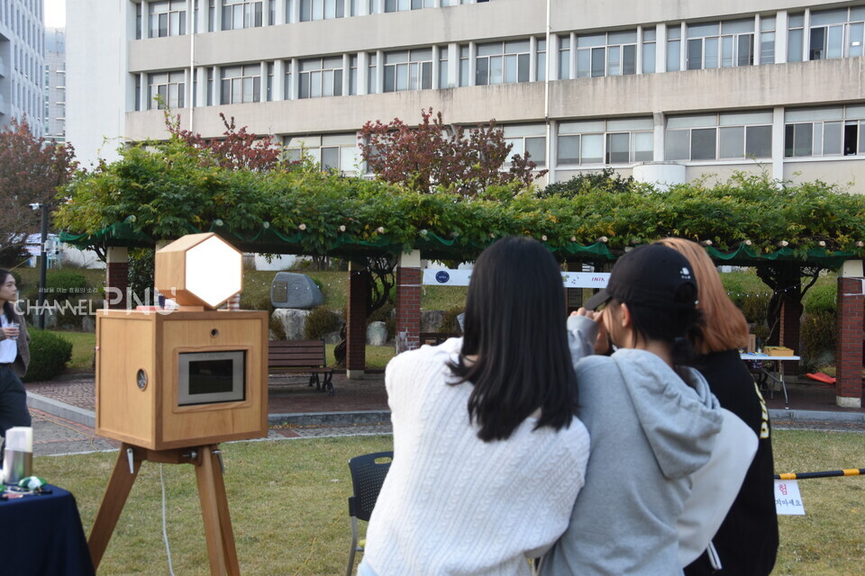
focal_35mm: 36
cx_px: 432
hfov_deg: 53.1
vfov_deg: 36.9
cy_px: 288
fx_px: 865
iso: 320
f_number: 6.3
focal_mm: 24
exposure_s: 1/160
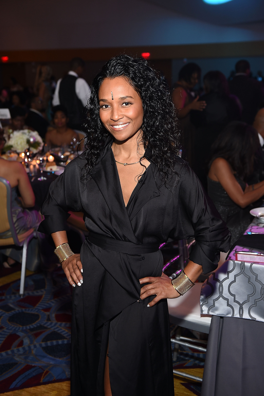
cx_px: 132
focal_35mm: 48
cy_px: 198
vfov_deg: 41.1
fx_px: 529
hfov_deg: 28.0
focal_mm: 48
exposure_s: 1/60
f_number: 4.5
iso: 1250
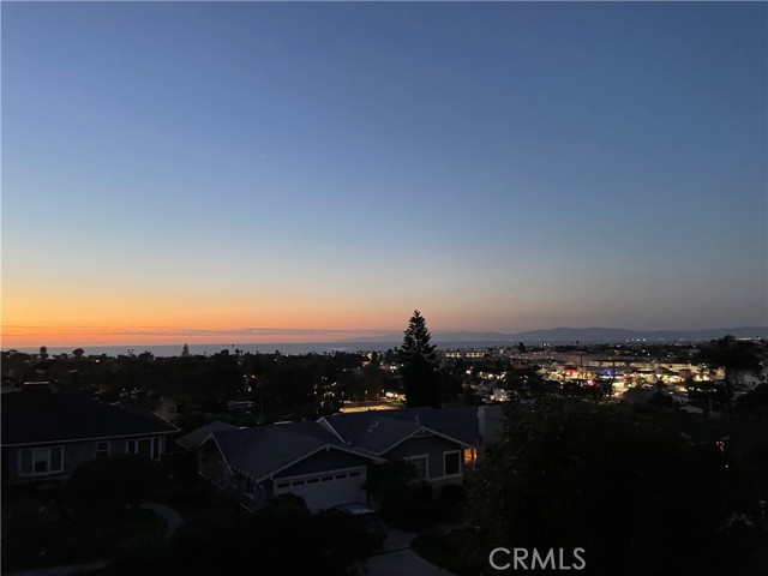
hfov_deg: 67.3
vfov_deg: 53.1
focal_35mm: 26
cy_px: 288
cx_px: 384
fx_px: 577
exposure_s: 1/40
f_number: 1.6
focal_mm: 4.2
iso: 500
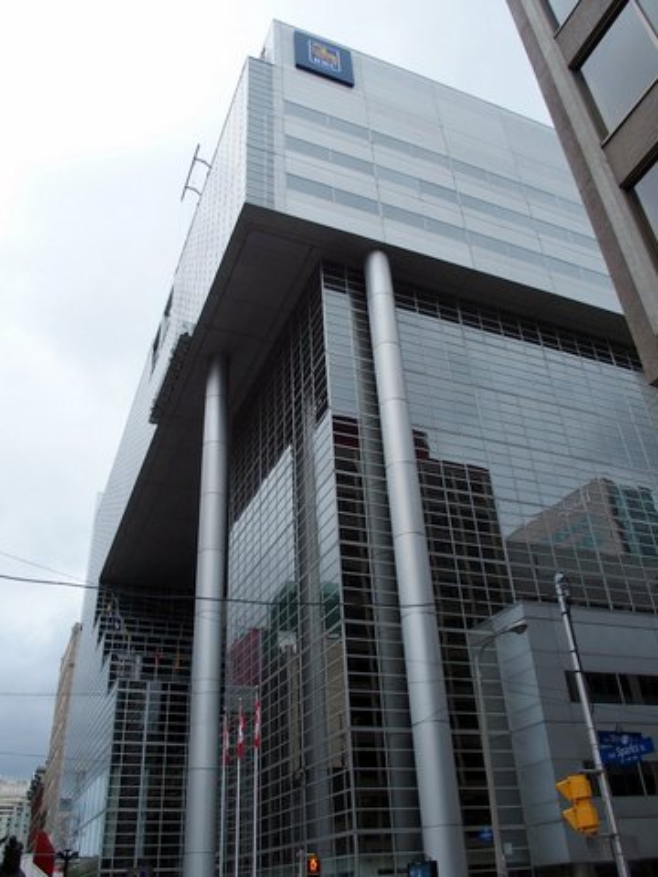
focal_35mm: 28
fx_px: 710
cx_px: 329
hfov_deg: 49.7
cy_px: 438
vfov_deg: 63.4
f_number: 3.5
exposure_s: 1/800
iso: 100
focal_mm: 6
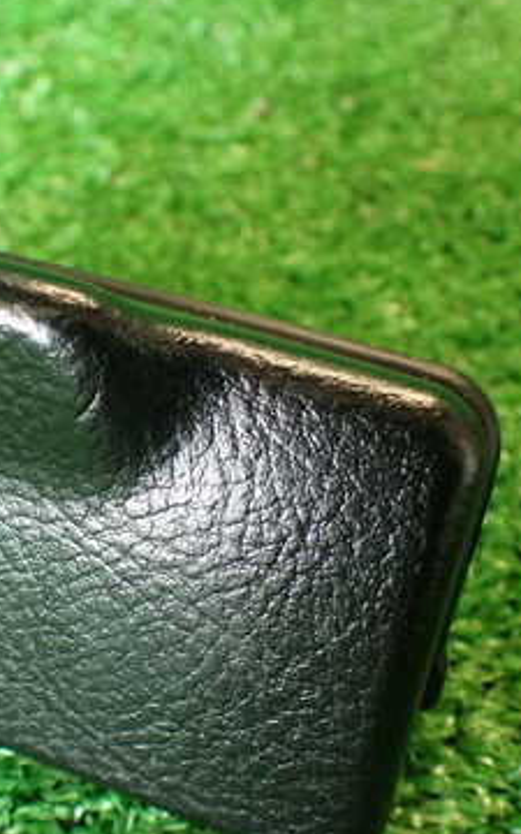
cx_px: 28
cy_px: 489
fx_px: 1204
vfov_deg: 38.1
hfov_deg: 23.6
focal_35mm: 53
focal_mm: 5.4
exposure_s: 1/30
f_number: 2.3
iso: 250
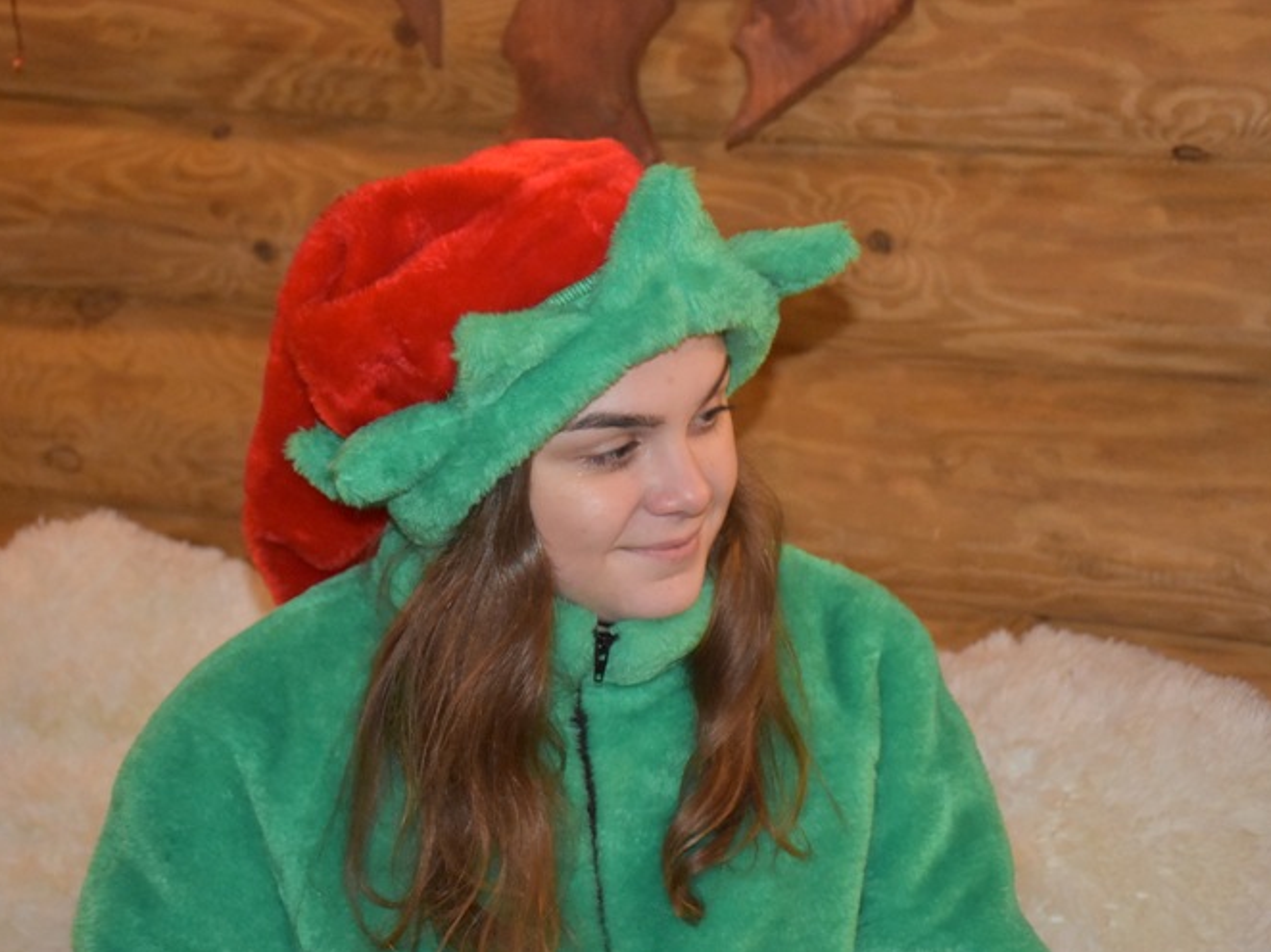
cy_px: 476
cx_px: 605
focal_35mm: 74
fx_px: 2699
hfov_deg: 26.5
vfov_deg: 20.0
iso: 6400
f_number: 4.5
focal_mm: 45
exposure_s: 1/60
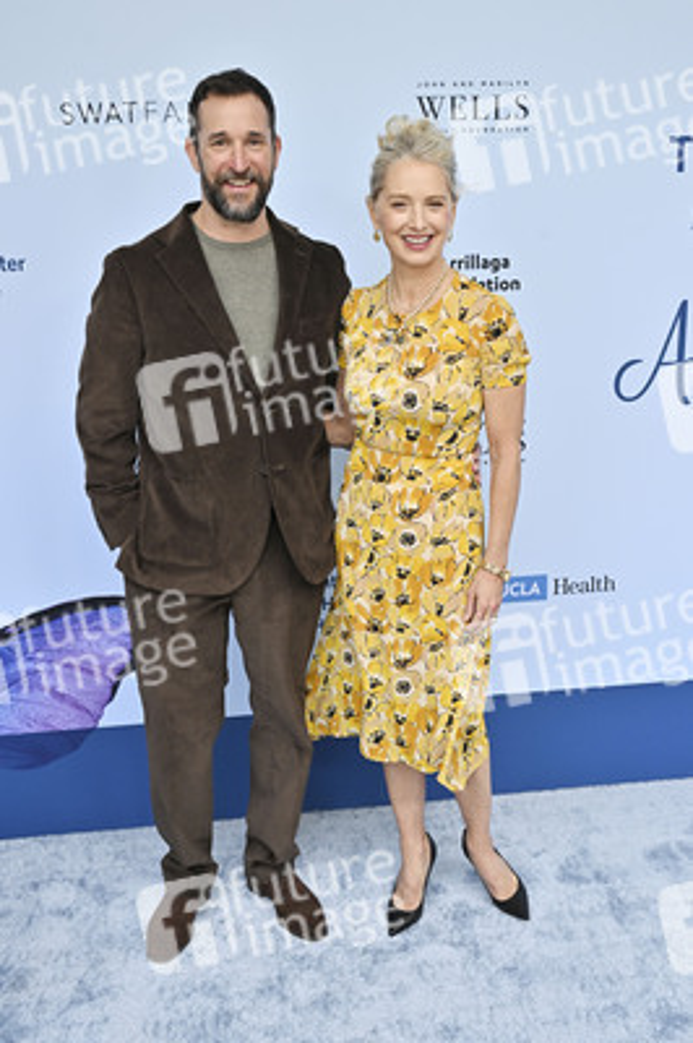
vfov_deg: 54.5
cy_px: 522
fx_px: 1012
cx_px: 346
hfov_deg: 37.8
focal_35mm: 35
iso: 640
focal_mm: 35
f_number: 6.3
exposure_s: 1/320
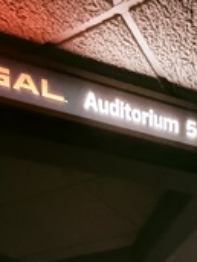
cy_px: 419
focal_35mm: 52
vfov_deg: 25.1
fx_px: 395
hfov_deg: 27.0
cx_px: 180
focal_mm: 2.22
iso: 1250
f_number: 2.2
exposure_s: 1/30
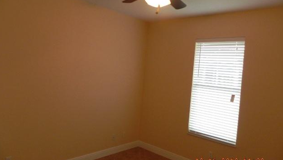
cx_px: 139
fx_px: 218
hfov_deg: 66.0
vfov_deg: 40.2
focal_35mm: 29
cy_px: 75
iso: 374
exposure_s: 1/125
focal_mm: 4.6
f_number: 2.8
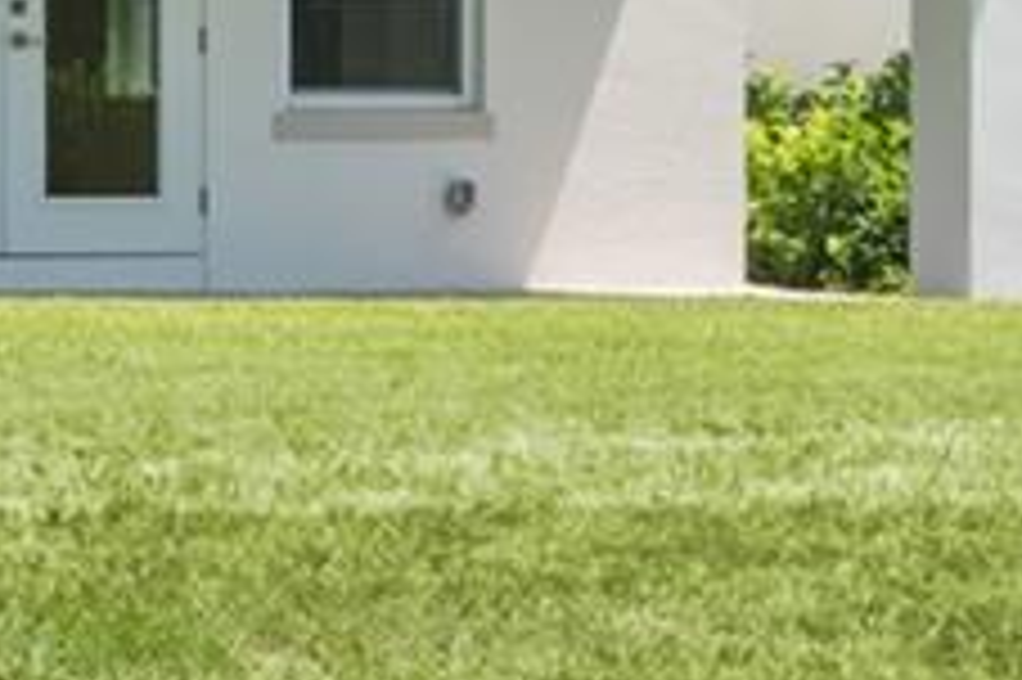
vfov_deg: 5.9
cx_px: -2035
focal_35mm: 226
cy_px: -781
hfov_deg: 7.9
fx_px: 6411
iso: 125
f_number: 11
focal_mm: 32
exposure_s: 1/20
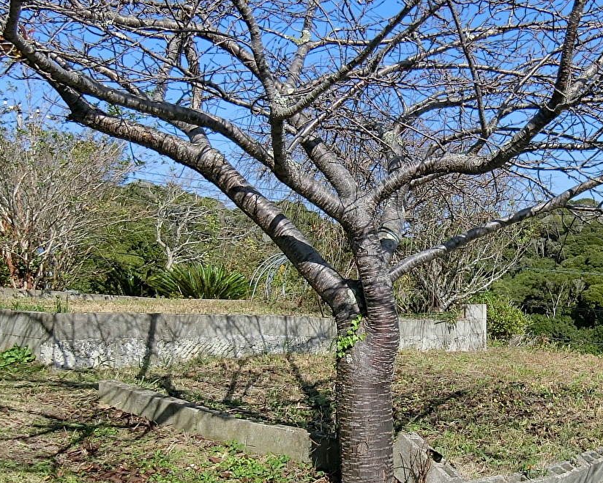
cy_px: 310
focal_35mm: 45
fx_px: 803
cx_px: 432
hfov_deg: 40.3
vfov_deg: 33.2
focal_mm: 4.06
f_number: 6.9
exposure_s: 1/200
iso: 80
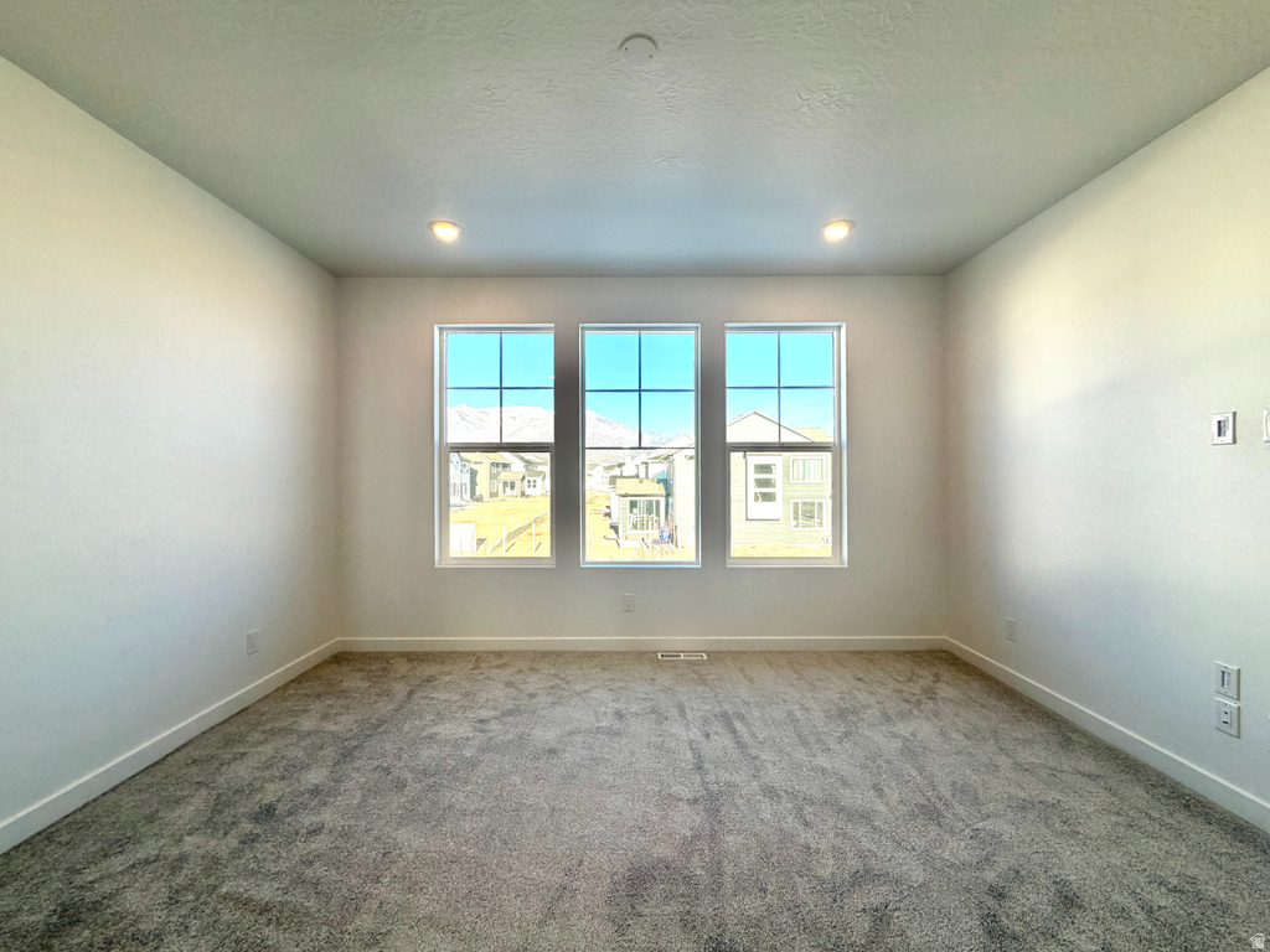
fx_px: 514
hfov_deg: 102.1
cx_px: 635
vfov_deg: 85.7
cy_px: 476
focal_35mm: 14
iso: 50
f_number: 2.2
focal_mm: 2.22
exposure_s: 1/223
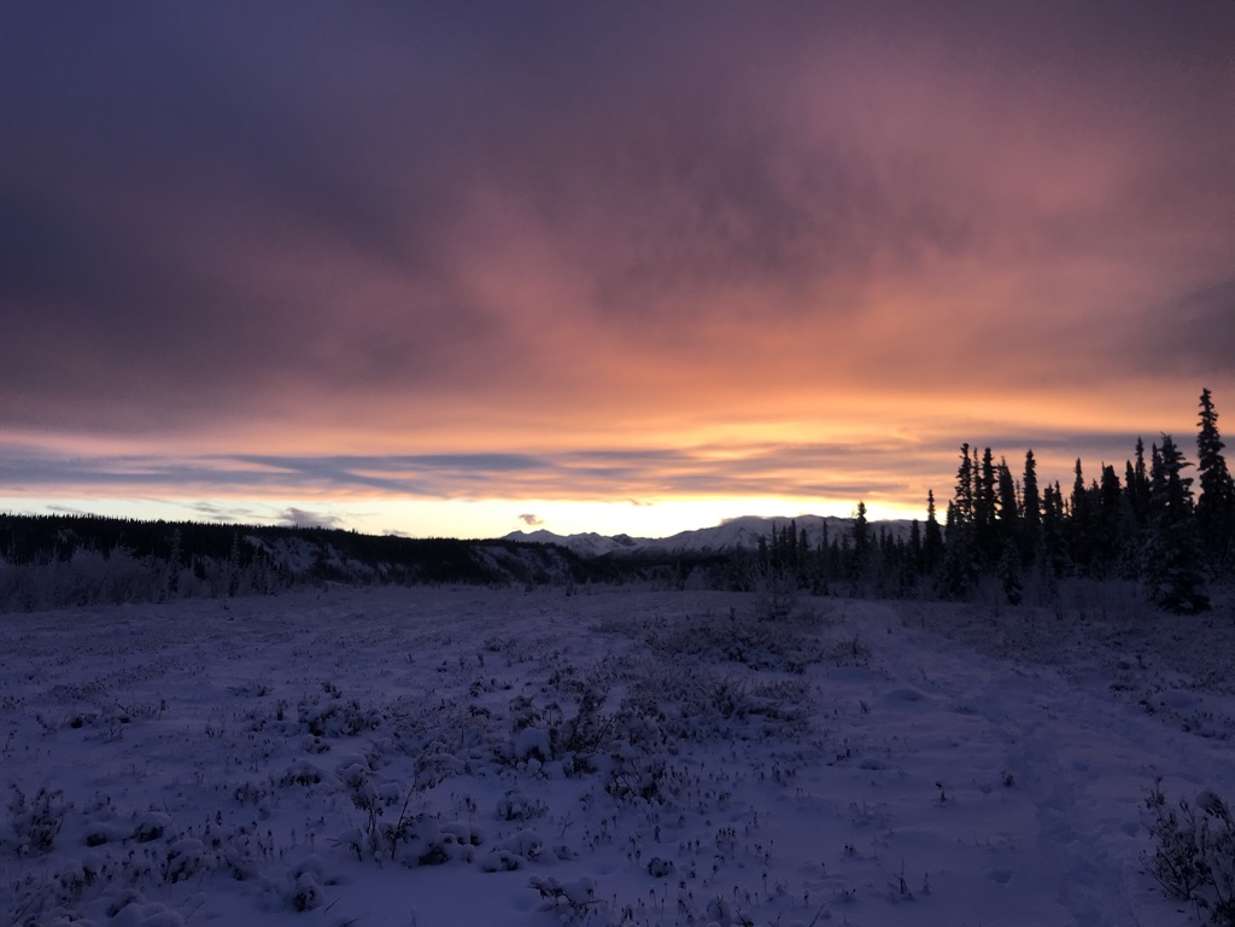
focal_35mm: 28
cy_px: 464
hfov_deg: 63.4
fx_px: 999
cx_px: 618
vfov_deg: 49.7
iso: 20
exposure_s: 1/298
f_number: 1.8
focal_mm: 3.99
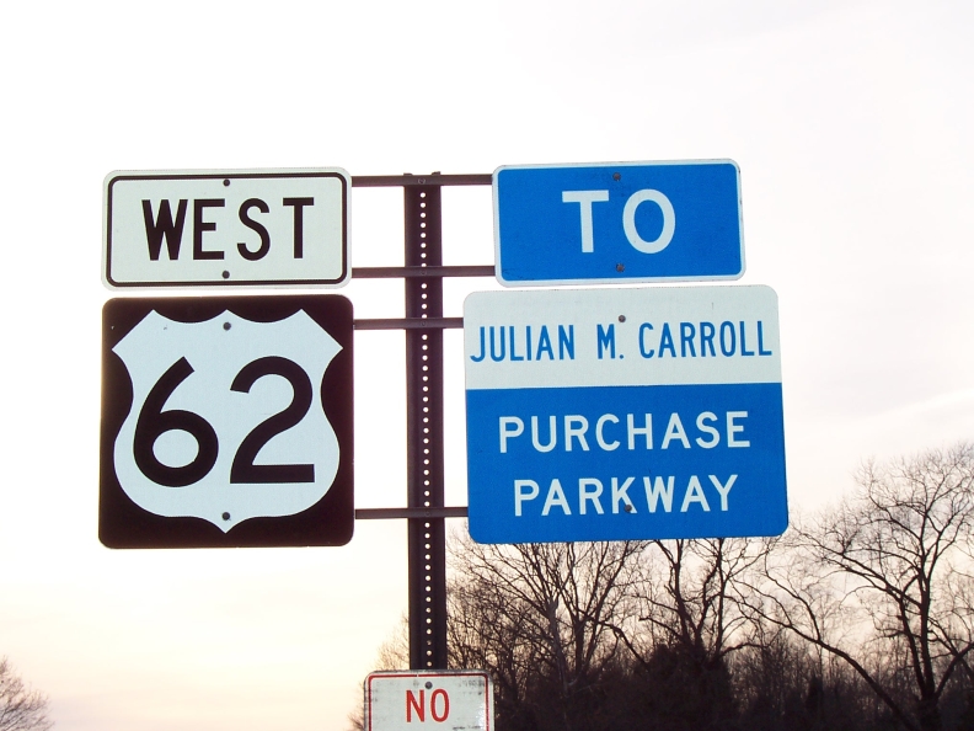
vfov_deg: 20.7
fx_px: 1998
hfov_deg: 27.4
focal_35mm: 71
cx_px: 487
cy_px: 366
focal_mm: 10.8
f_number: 6.7
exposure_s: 1/350
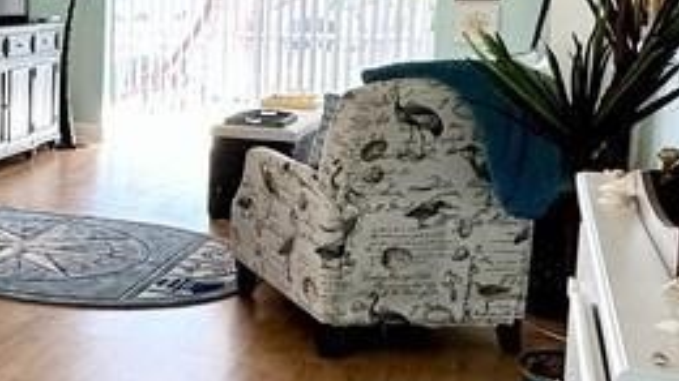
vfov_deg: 20.0
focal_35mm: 60
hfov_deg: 30.3
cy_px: 136
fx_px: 1080
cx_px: -112
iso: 160
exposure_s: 1/120
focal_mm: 2.22
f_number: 2.2
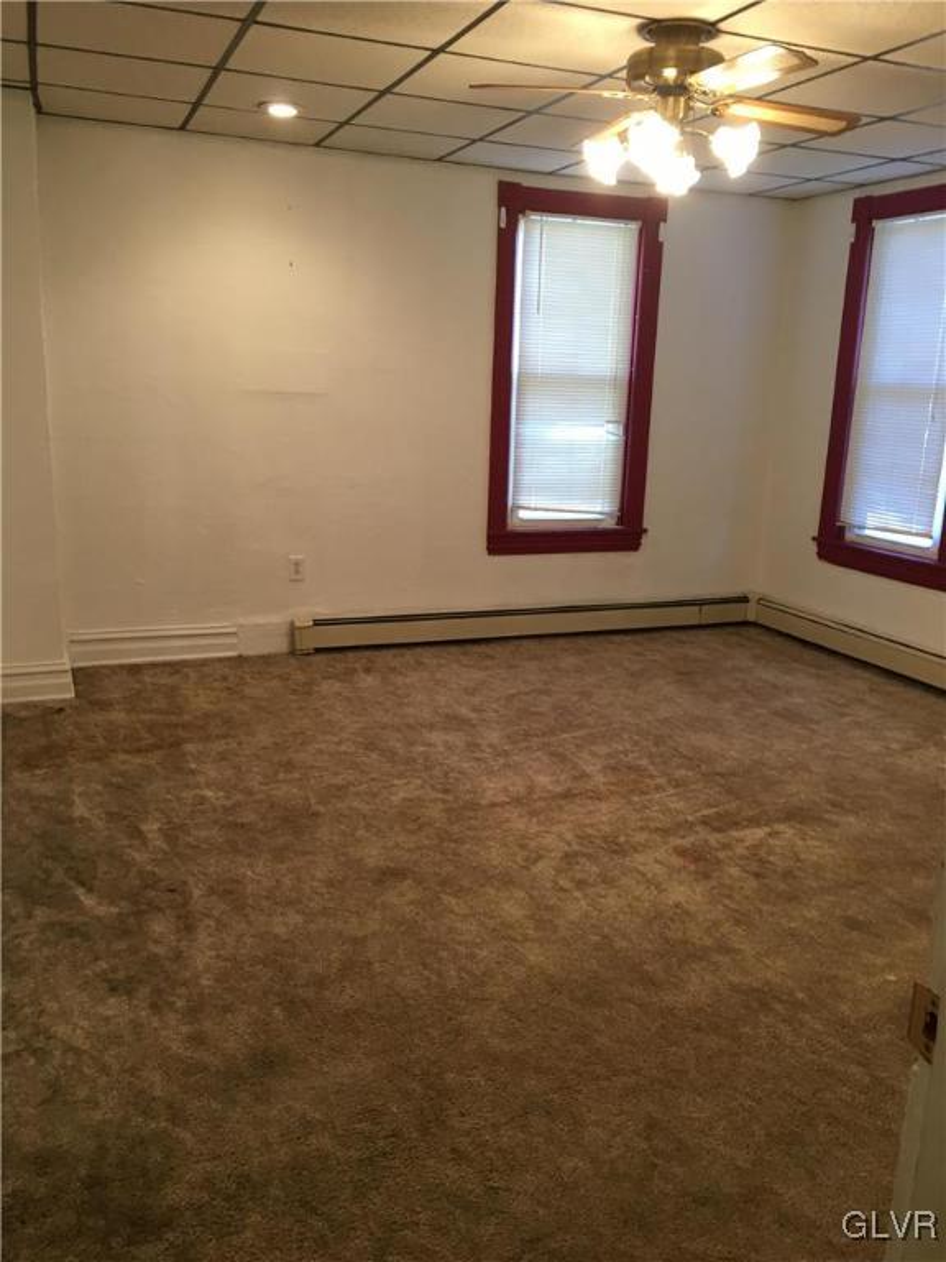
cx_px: 473
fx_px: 1057
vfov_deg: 61.7
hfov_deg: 48.2
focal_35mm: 29
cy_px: 631
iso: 80
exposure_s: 1/30
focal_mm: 4.15
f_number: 2.2
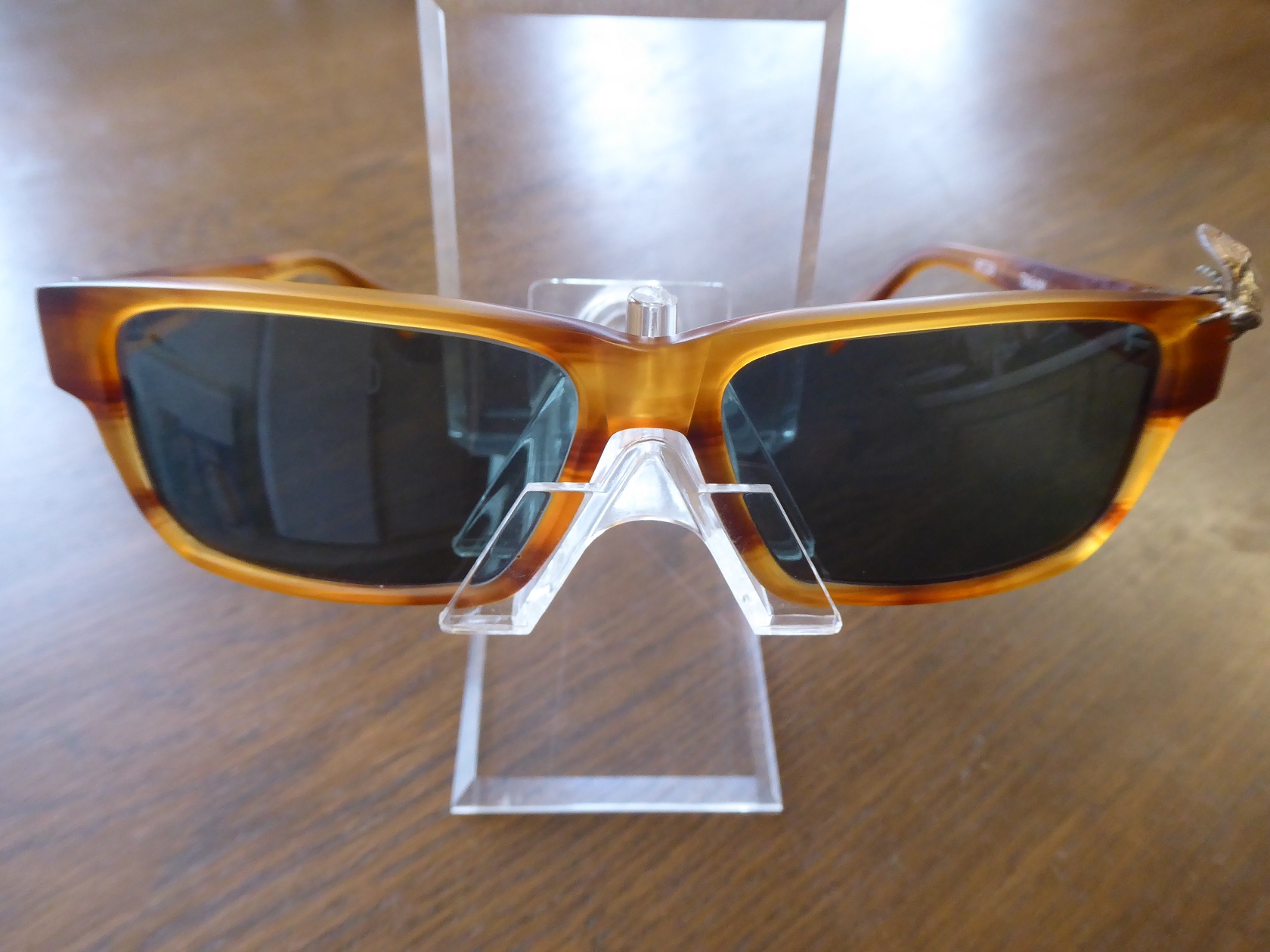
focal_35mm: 29
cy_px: 476
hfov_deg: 61.7
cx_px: 635
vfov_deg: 48.2
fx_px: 1064
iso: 400
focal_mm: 5
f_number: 3.5
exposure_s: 1/50
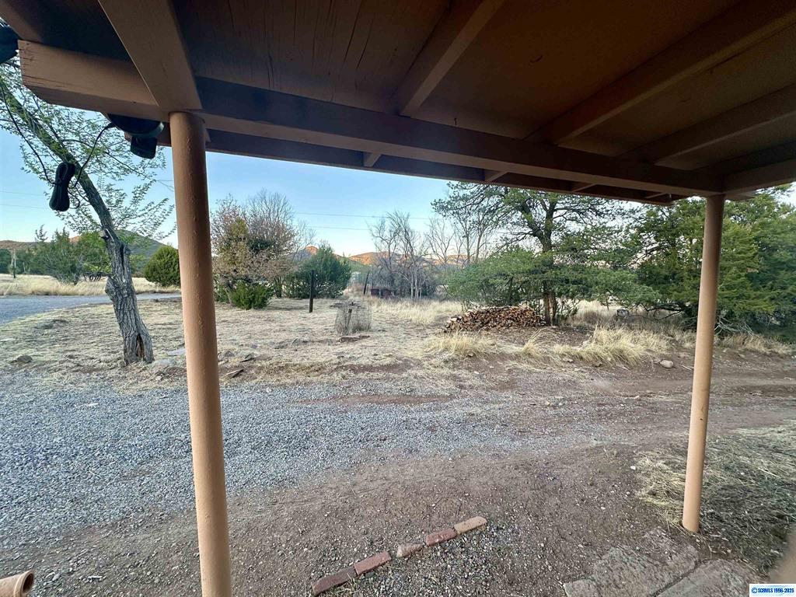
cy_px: 298
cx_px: 398
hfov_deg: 102.1
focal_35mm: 14
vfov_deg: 85.7
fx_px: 322
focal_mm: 2.22
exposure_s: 1/137
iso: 40
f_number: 2.2
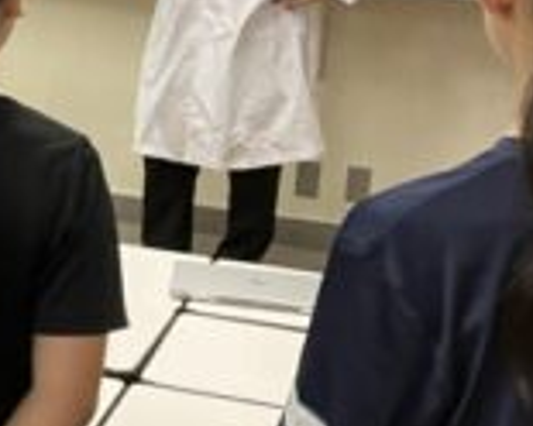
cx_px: -327
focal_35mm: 106
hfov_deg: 16.2
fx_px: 1672
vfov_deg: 14.4
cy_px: 72
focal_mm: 3.99
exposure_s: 1/50
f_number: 1.8
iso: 125
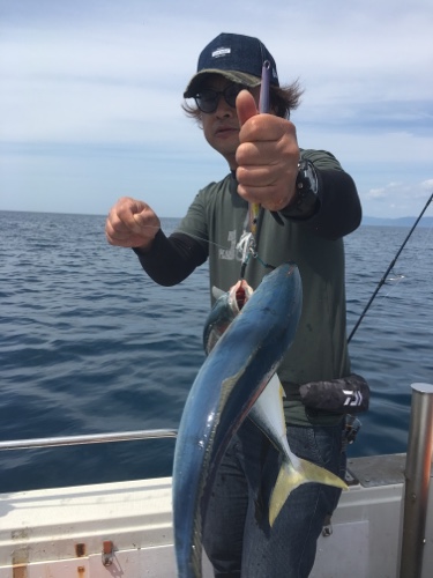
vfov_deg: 61.7
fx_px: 484
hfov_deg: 48.2
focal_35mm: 29
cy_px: 289
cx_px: 216
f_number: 2.2
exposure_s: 1/1672
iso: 25
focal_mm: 4.15
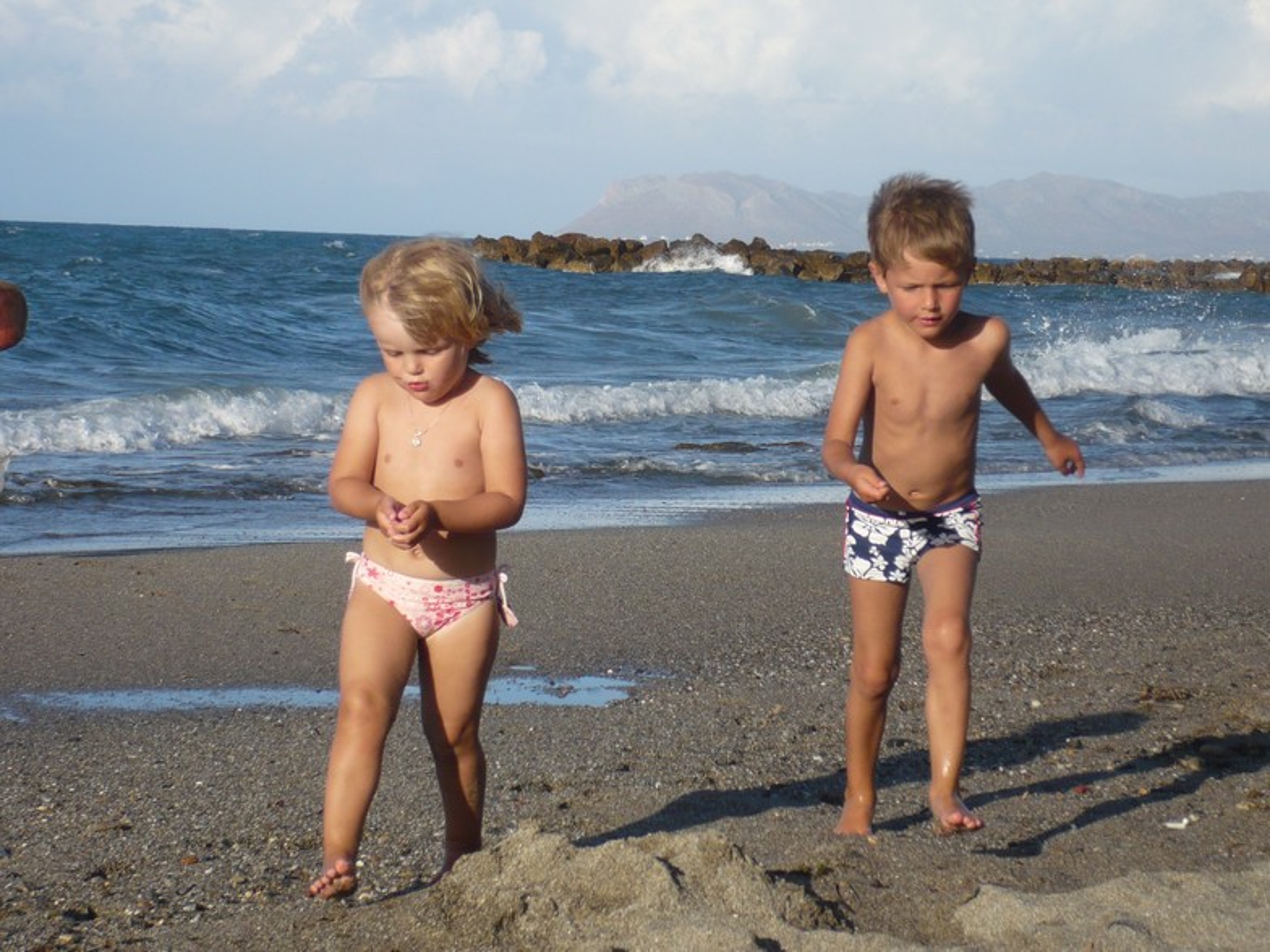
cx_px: 635
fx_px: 4623
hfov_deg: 15.6
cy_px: 476
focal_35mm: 126
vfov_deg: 11.8
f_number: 5
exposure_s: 1/500
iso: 100
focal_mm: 17.4
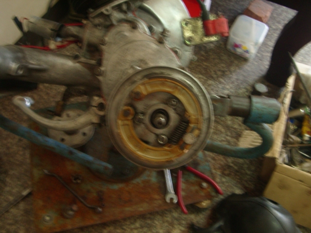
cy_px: 116
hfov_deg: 52.6
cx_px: 156
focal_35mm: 35
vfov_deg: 40.7
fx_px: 314
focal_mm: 5.8
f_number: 2.6
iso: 200
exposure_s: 1/4
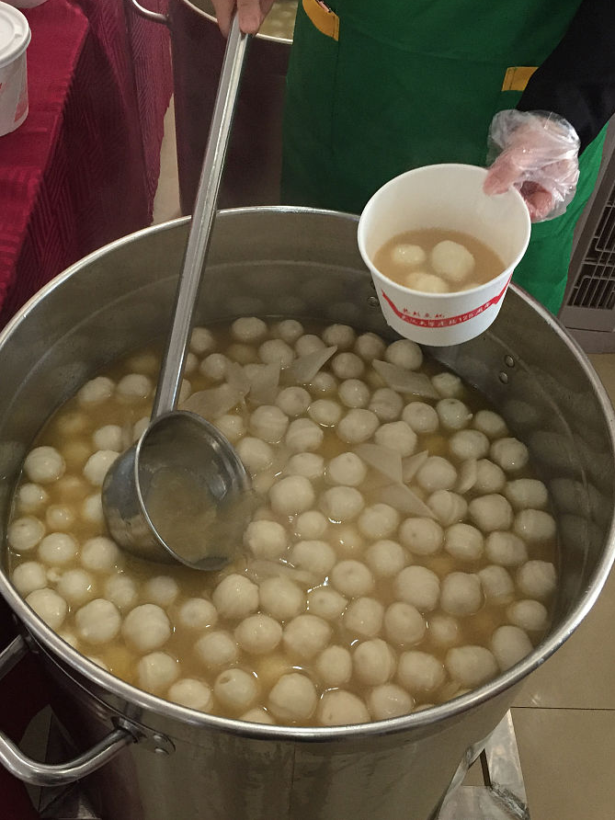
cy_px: 408
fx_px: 924
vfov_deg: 47.9
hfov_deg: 36.7
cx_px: 250
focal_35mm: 39
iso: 200
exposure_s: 1/33
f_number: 2.2
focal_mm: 4.15
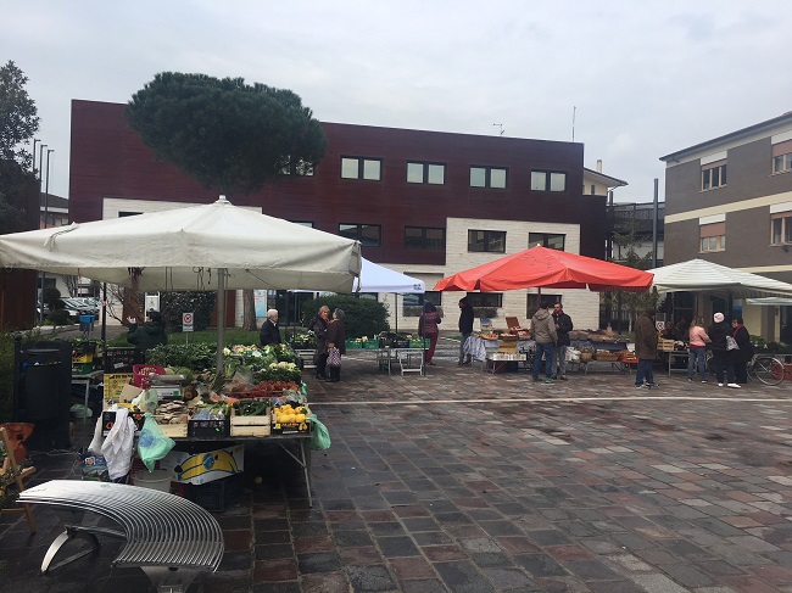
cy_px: 296
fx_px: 663
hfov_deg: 61.7
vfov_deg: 48.2
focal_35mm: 29
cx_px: 396
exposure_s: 1/1451
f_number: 2.2
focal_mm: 4.15
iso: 25
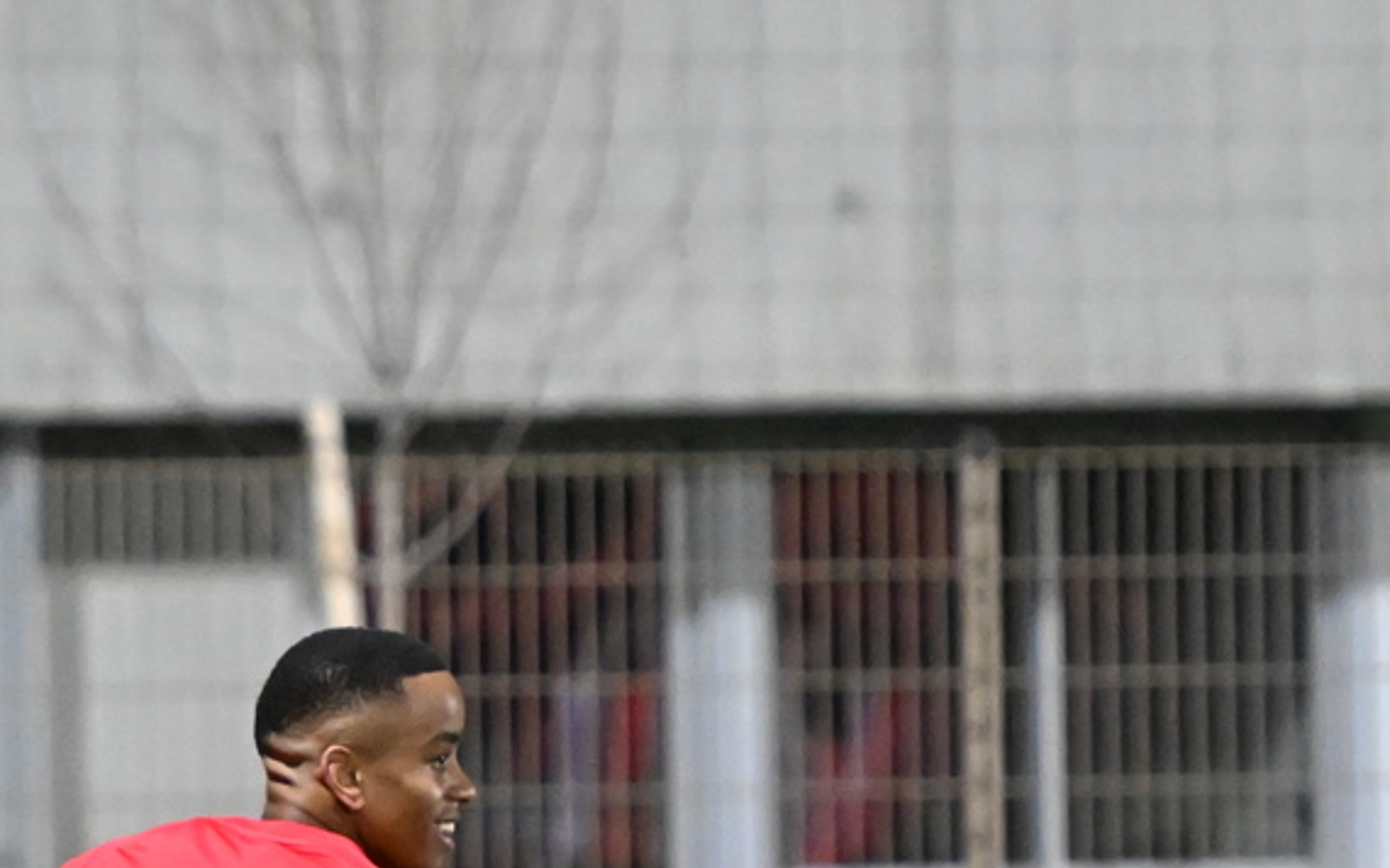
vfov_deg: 2.1
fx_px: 23520
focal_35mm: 621
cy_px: 1287
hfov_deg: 3.4
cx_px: -412
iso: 6400
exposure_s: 1/500
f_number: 2.8
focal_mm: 145
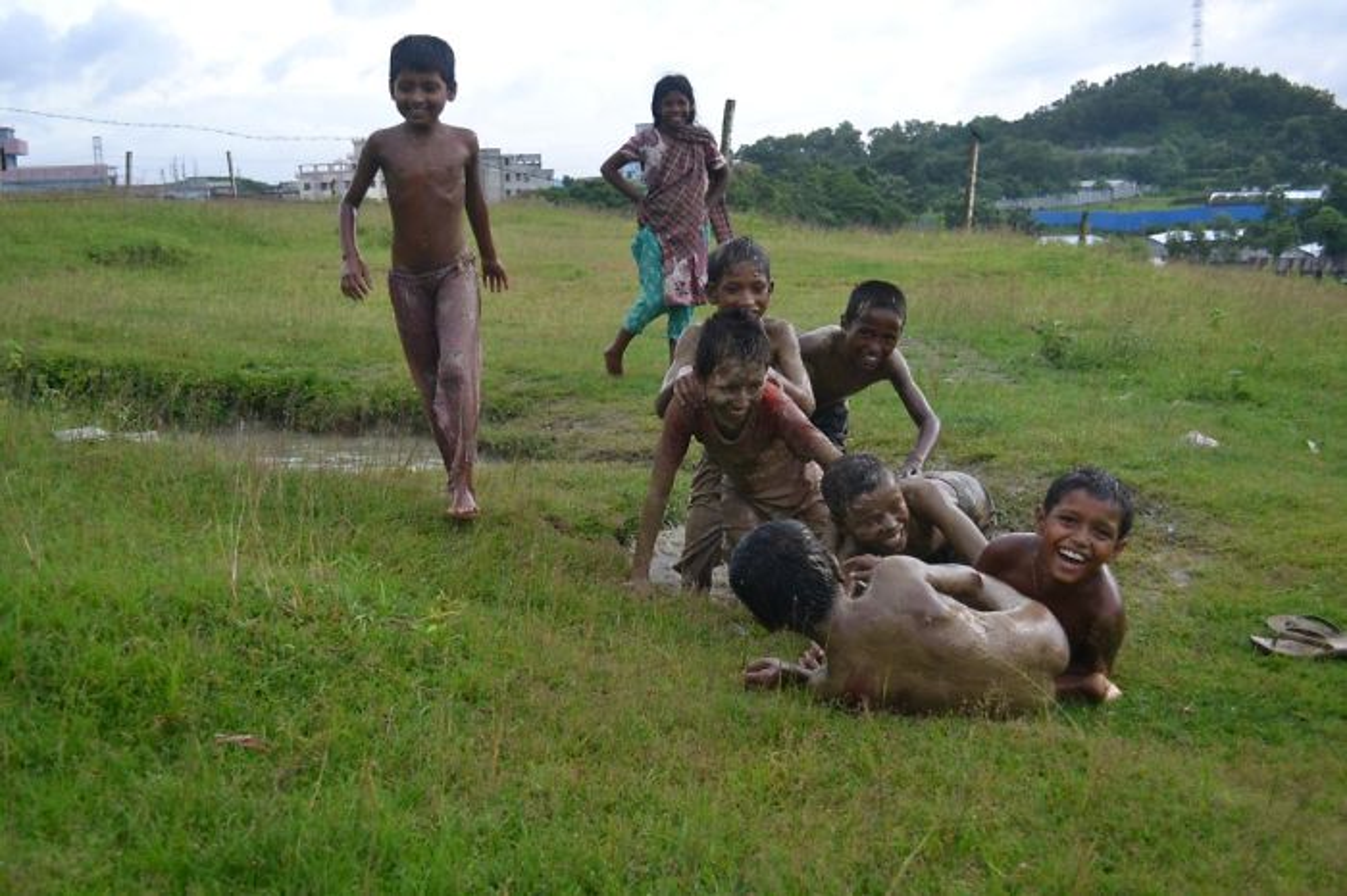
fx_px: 1458
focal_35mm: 39
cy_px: 448
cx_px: 674
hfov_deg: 49.6
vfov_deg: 34.2
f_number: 4.2
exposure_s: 1/500
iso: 640
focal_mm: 26
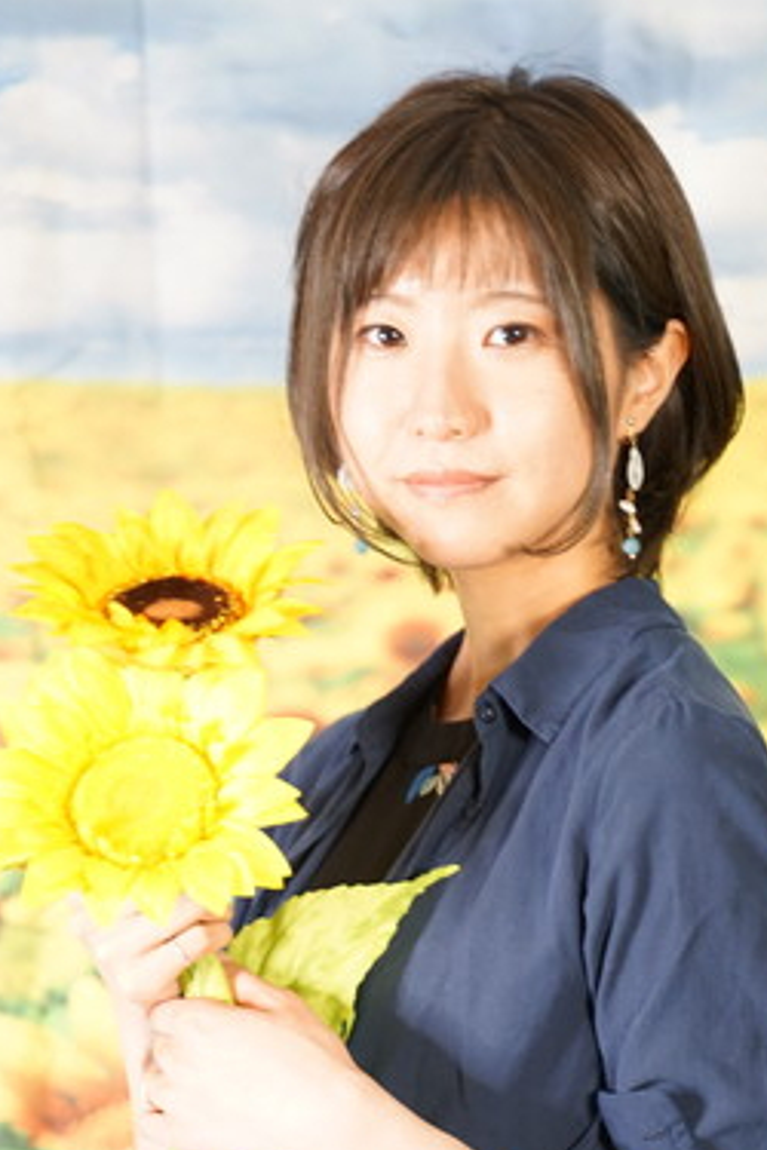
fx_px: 3707
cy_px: 926
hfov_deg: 11.8
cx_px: 535
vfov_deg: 17.5
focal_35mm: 116
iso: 640
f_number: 2.8
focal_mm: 68
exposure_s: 1/40
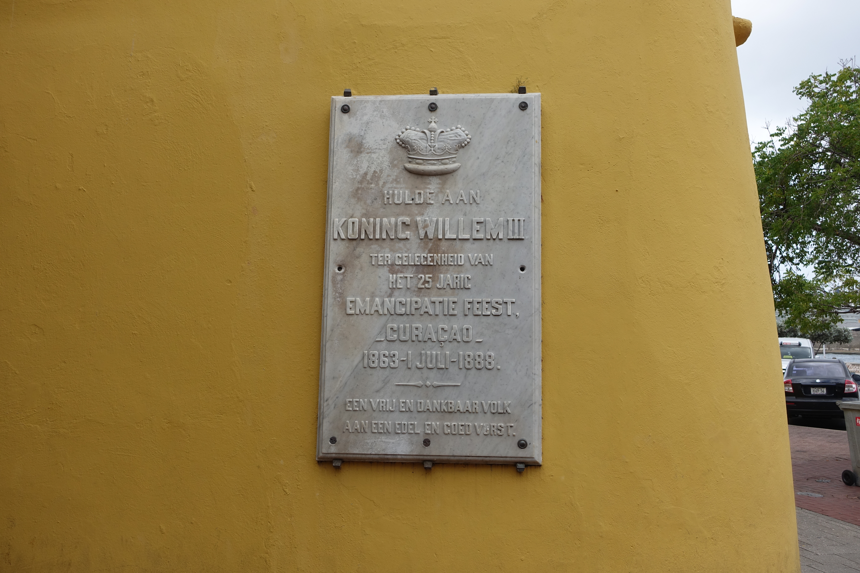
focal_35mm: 34
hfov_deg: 55.8
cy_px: 286
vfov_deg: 38.9
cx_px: 430
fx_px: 812
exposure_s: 1/640
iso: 125
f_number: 4
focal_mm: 12.64
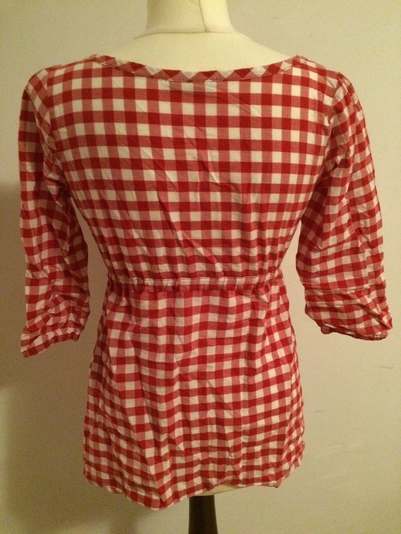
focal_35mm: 29
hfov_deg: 48.2
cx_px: 200
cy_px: 267
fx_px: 448
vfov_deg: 61.7
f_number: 2.2
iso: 500
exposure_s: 1/17
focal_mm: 4.15
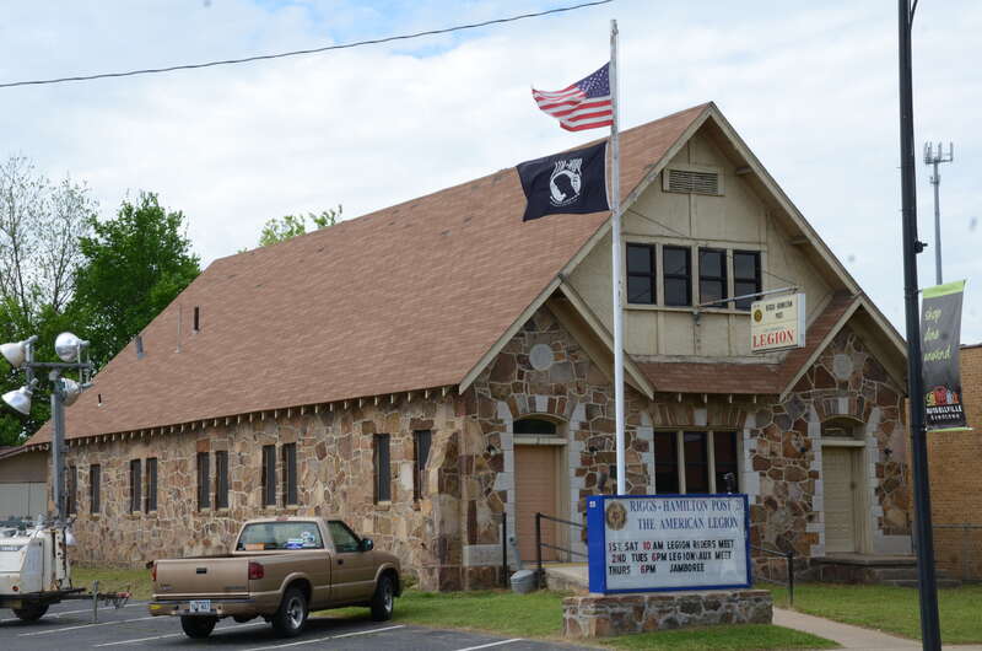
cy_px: 326
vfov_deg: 20.1
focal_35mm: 68
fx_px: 1838
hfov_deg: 29.9
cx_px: 491
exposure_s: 1/125
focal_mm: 45
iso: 250
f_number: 14
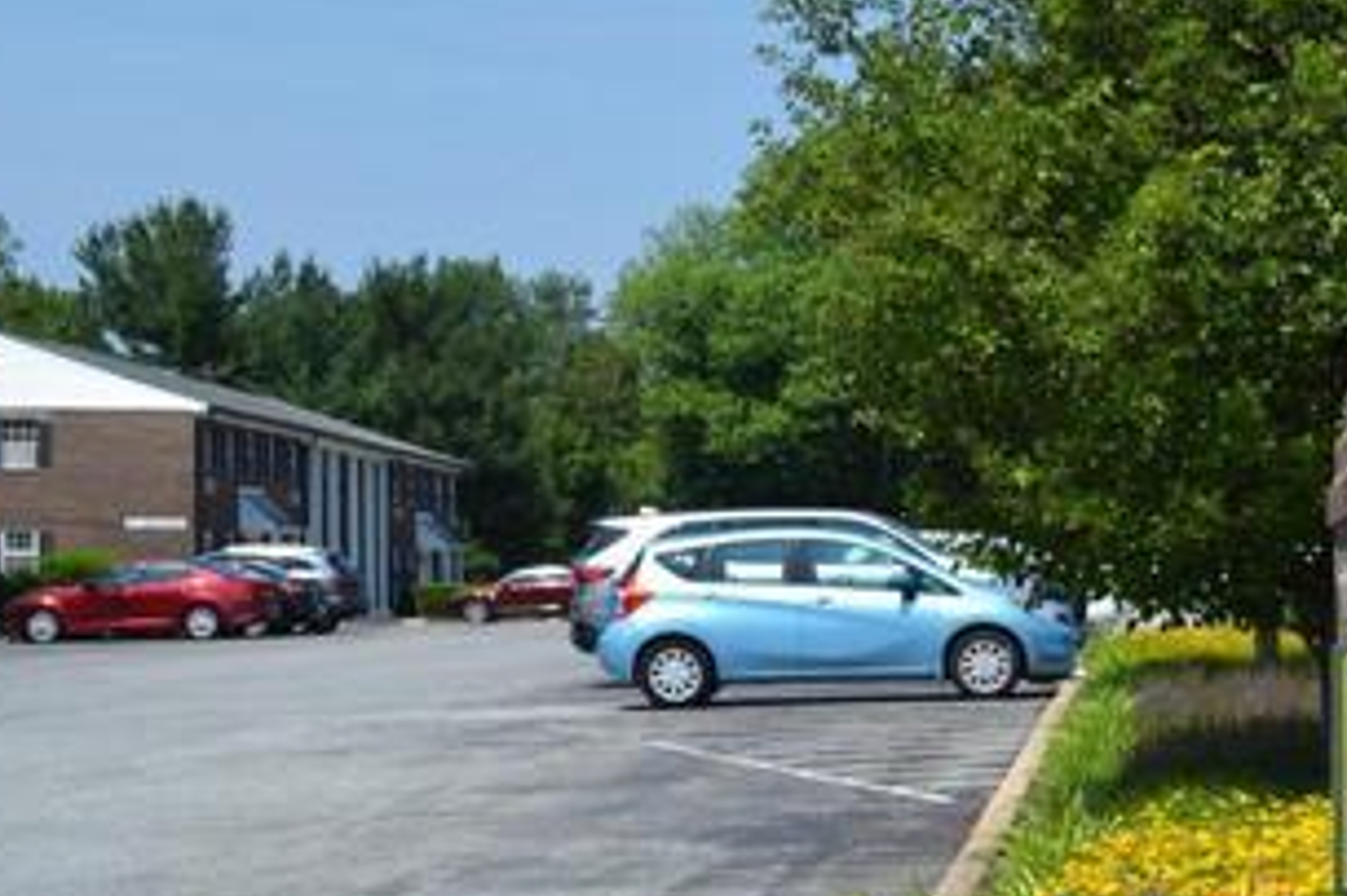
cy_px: 750
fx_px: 3440
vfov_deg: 14.7
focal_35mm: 92
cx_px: 1524
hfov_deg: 20.9
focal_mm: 26
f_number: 8
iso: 100
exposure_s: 1/250
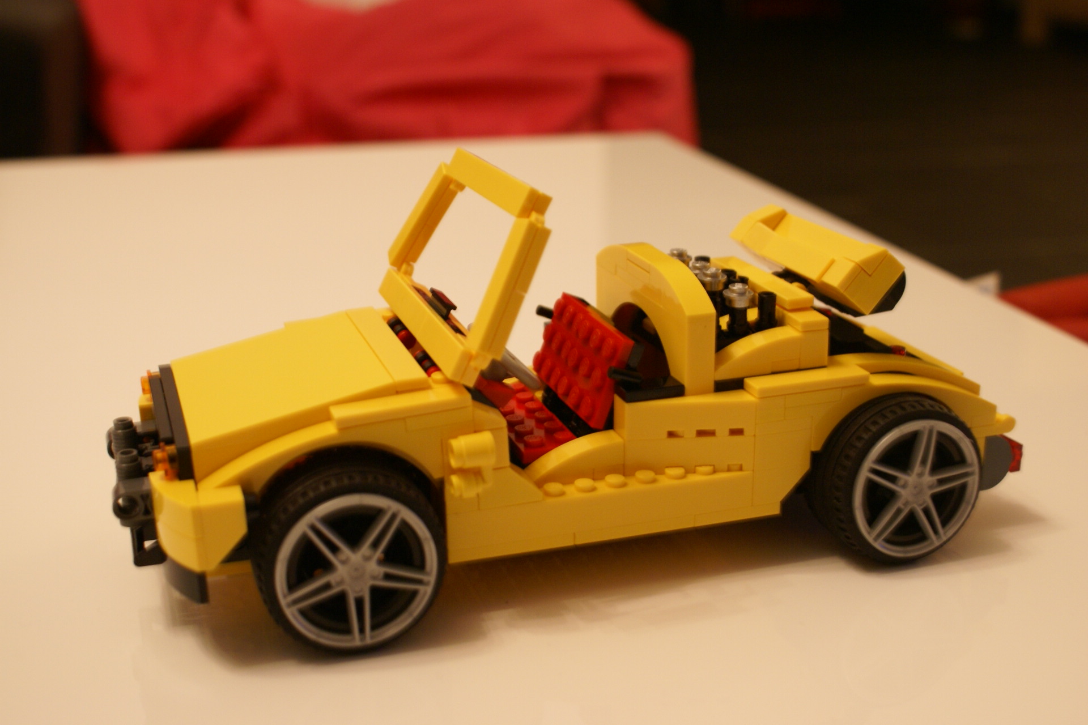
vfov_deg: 29.9
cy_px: 362
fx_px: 1360
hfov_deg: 43.6
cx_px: 544
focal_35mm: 45
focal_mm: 30
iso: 400
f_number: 5
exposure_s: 1/2
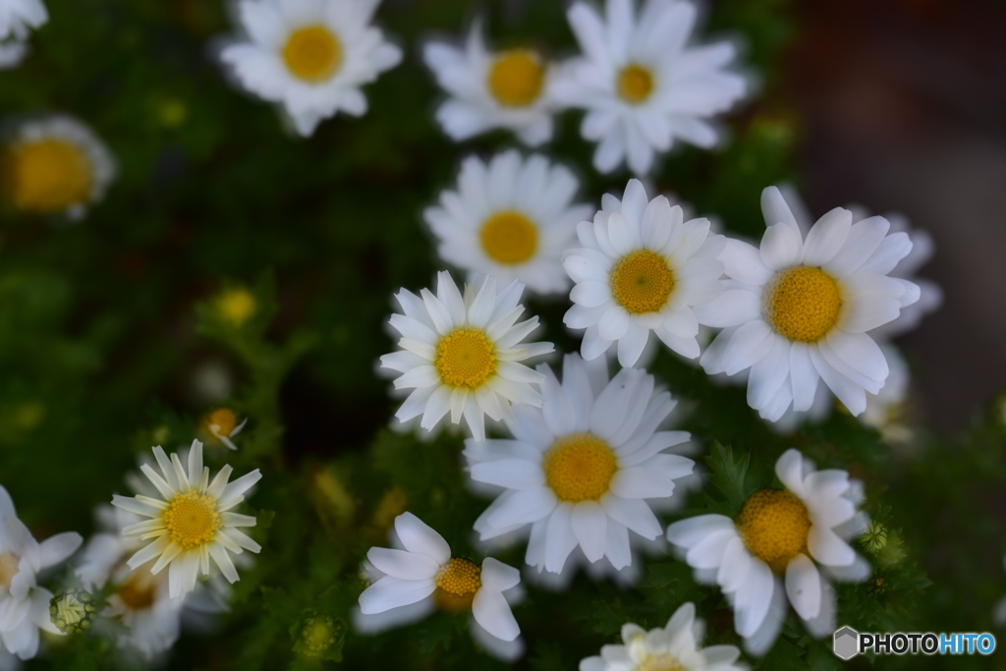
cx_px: 503
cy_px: 336
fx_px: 2515
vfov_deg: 15.2
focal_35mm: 90
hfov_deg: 22.6
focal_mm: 90
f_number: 4.5
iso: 320
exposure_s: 1/200
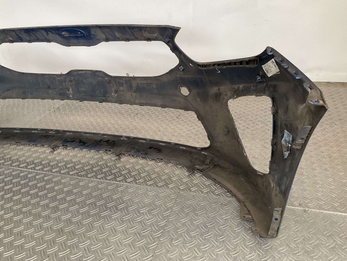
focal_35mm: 29
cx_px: 174
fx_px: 291
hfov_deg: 61.7
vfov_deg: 48.2
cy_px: 130
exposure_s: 1/60
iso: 100
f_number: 1.8
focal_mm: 3
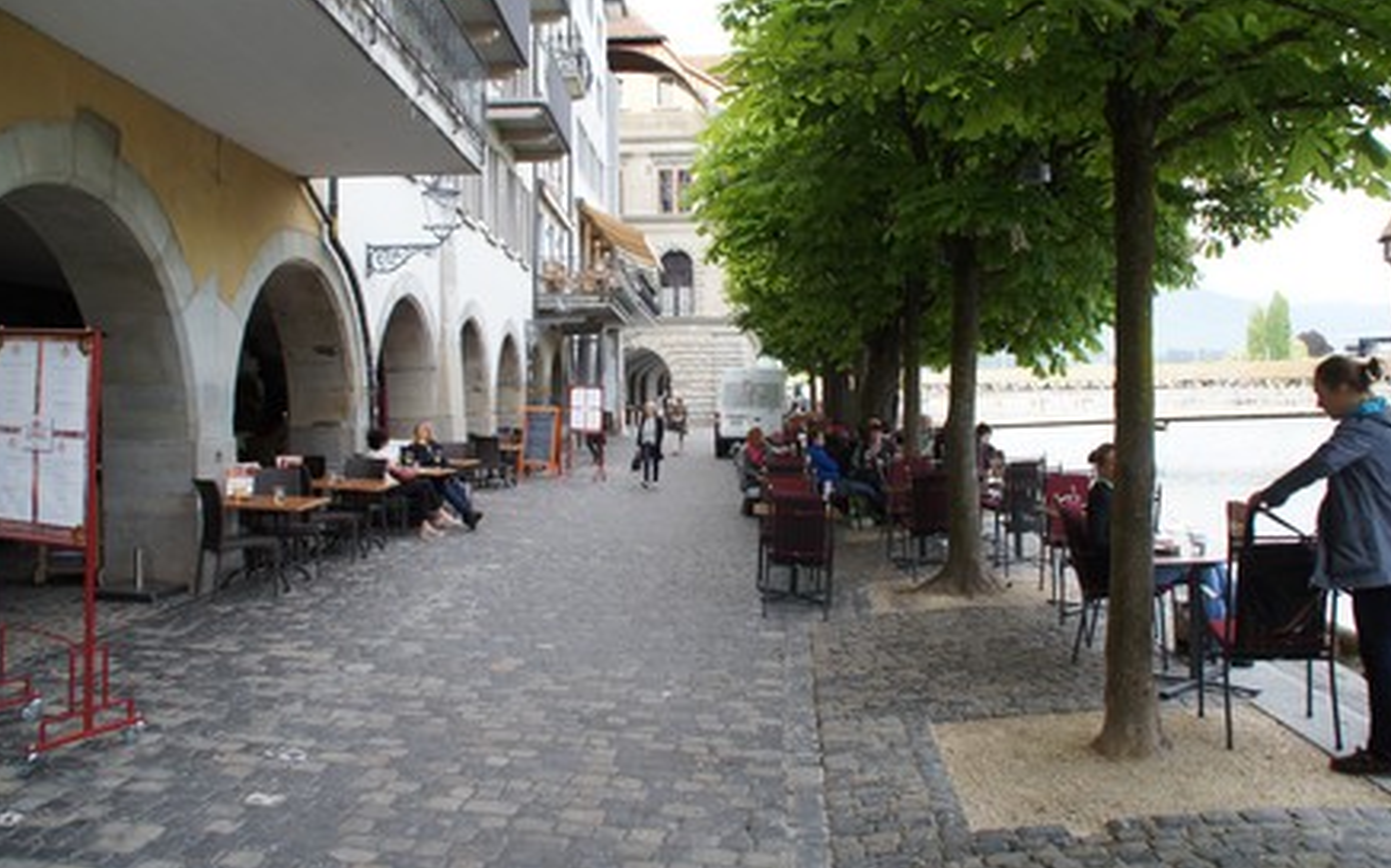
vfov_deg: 43.1
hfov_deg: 64.7
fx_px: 1099
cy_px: 394
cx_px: 715
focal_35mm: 29
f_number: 5.6
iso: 100
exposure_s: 1/60
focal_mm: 18
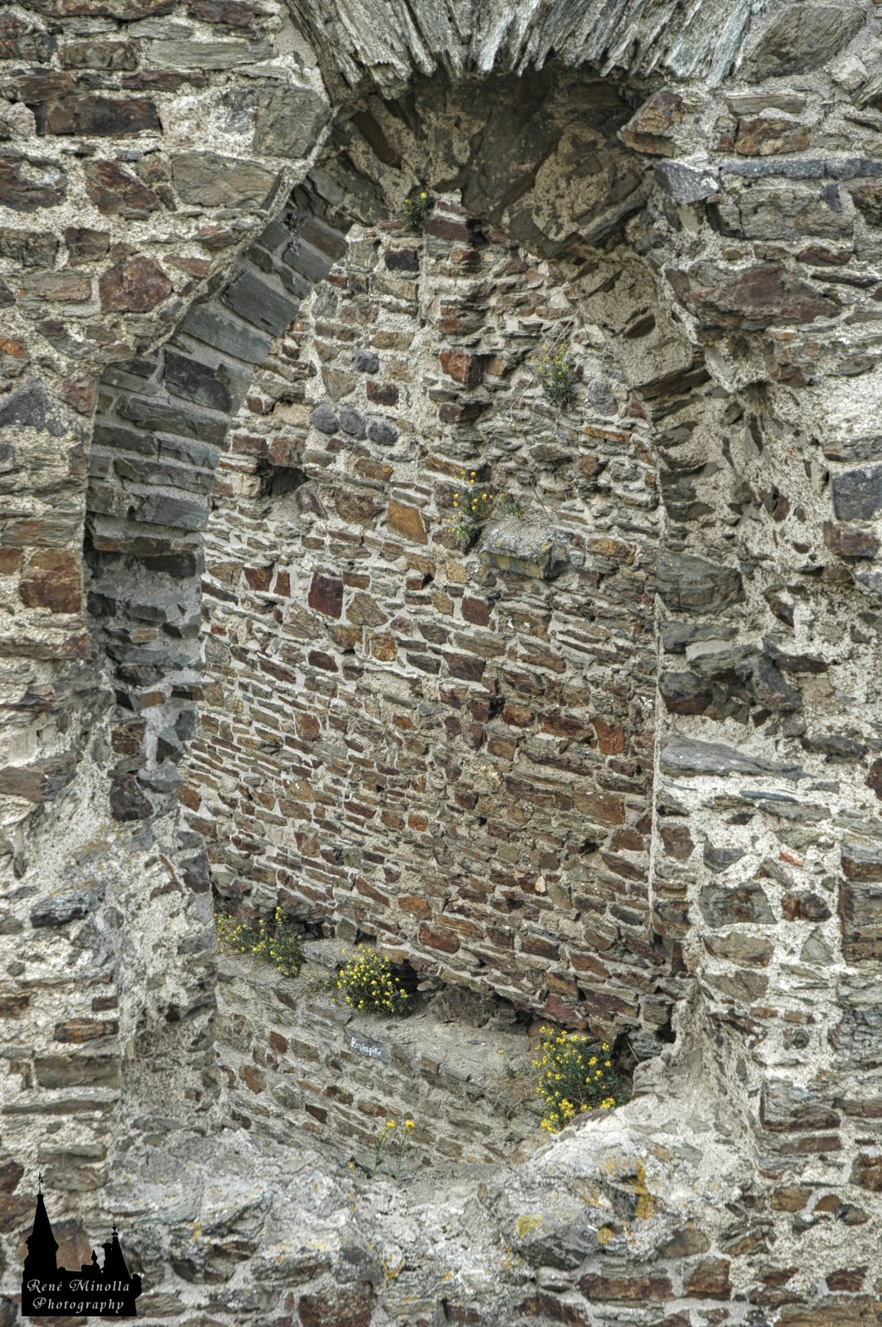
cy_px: 664
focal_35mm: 78
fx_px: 2871
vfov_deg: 26.0
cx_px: 441
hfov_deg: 17.5
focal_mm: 52
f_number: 5
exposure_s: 1/100
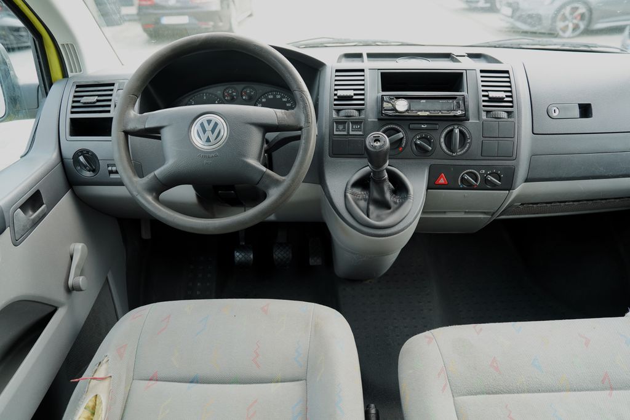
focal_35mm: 24
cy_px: 210
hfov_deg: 73.7
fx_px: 420
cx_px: 315
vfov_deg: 53.1
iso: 100
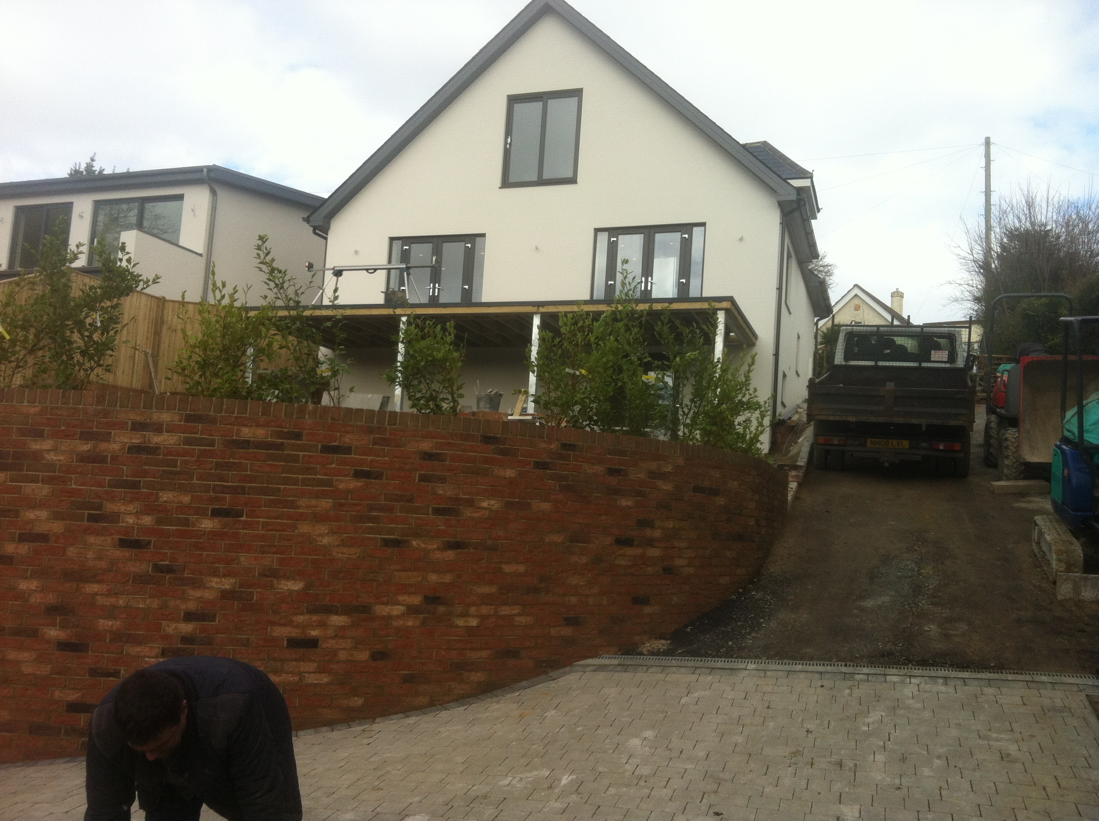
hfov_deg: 52.7
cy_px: 410
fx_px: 1110
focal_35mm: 35
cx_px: 550
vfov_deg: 40.6
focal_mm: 3.85
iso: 80
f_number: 2.8
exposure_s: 1/529
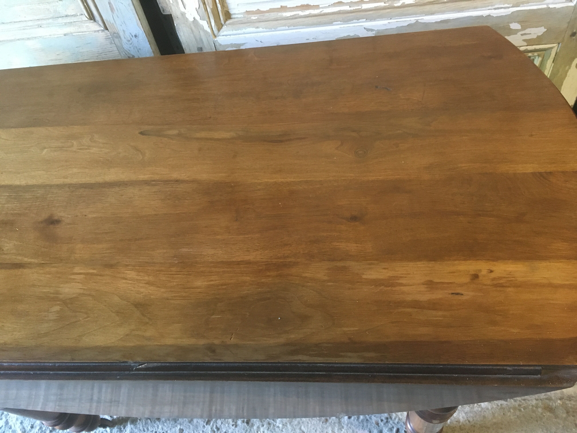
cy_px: 216
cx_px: 288
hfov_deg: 61.7
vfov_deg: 48.2
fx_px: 483
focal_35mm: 29
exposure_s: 1/25
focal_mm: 4.15
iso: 200
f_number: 2.2
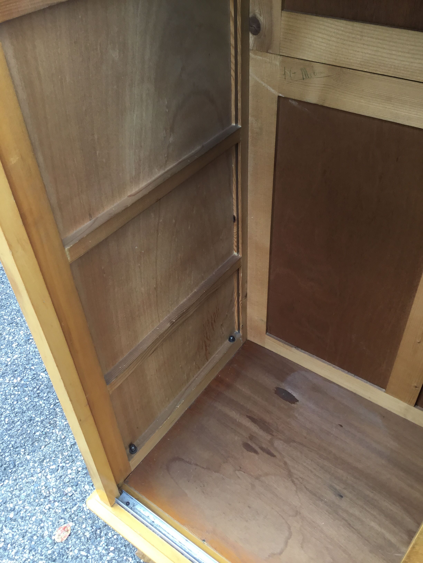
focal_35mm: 31
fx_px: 505
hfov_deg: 45.4
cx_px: 212
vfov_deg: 58.4
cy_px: 282
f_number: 2.4
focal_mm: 3.3
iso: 32
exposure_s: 1/50
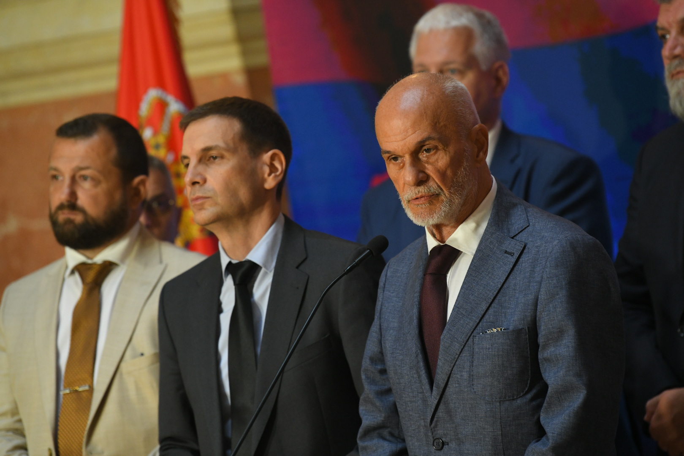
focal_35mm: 200
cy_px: 228
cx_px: 342
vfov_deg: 6.9
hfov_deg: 10.3
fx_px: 3800
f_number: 4
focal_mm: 200
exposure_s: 1/250
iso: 2500
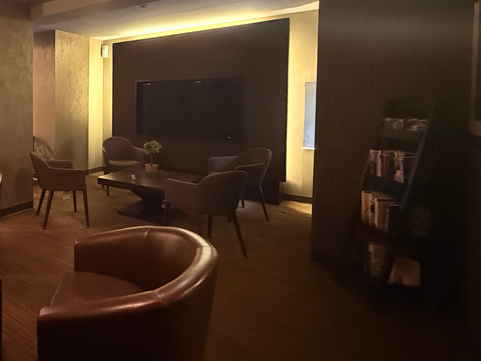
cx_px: 52
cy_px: 117
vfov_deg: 53.7
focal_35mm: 25
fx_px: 347
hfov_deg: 59.6
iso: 1250
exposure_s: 1/30
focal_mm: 2.22
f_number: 2.2
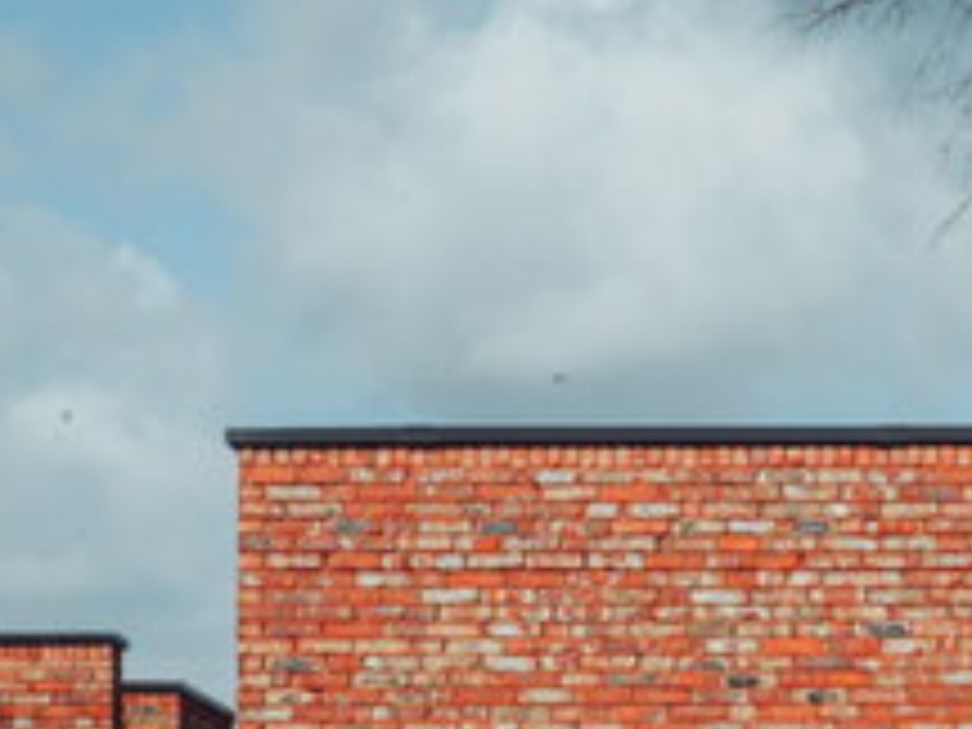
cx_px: 806
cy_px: 1109
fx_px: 4858
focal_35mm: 173
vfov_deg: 8.4
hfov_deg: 11.4
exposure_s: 1/640
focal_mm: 38
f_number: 4
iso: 100
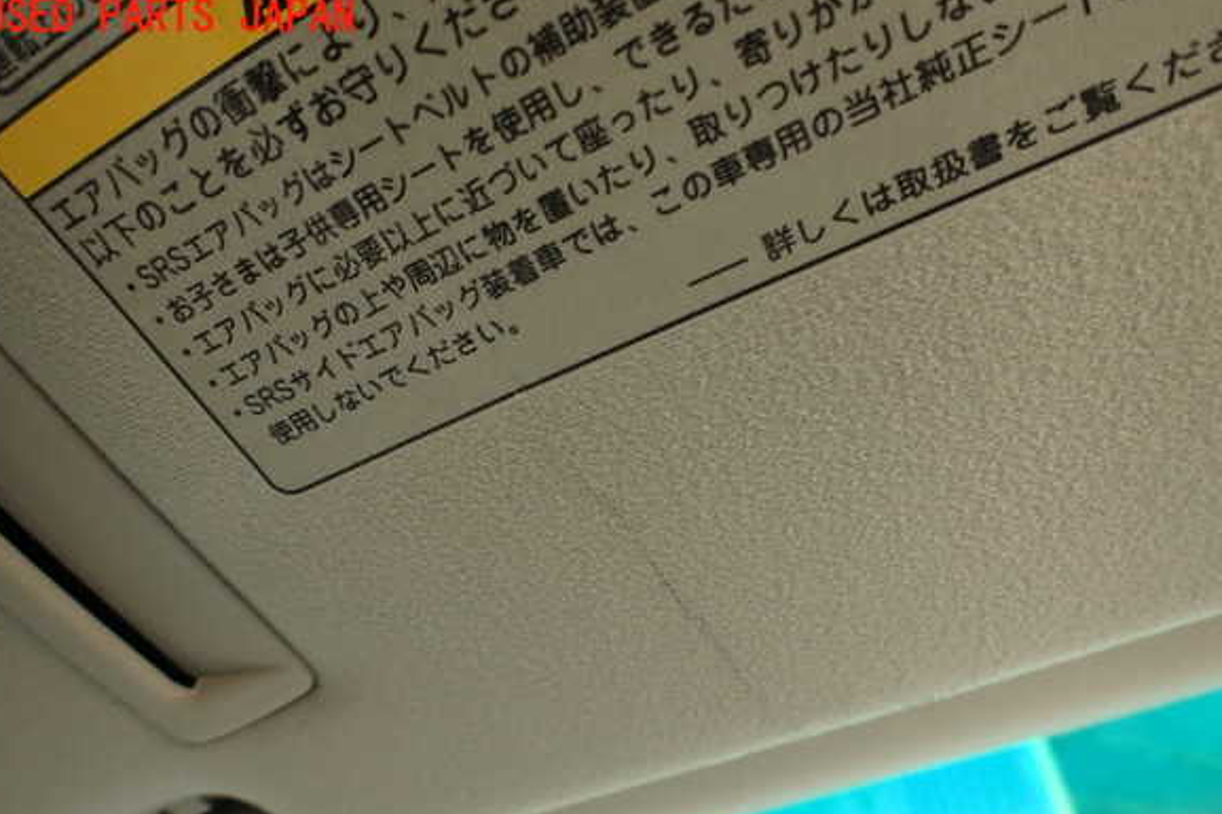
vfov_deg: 47.7
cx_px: 605
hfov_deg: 67.4
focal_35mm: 27
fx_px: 916
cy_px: 467
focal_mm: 4.5
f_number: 2
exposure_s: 1/60
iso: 160
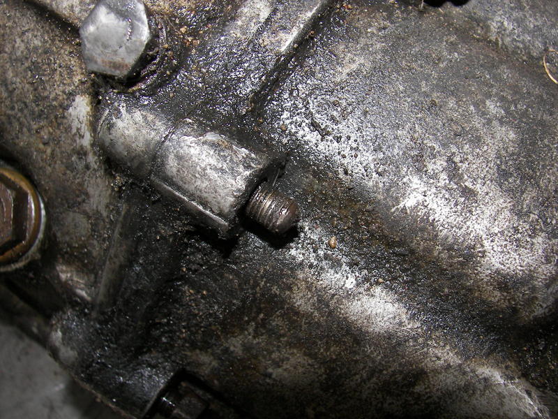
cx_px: 279
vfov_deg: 39.7
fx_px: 580
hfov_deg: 51.4
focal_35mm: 36
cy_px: 210
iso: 100
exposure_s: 1/30
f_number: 2.8
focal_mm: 6
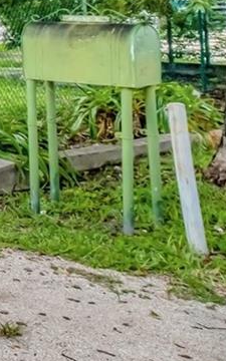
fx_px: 670
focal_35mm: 68
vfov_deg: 28.2
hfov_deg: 10.0
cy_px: -9
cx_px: -535
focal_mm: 10
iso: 640
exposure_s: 1/640
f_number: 8
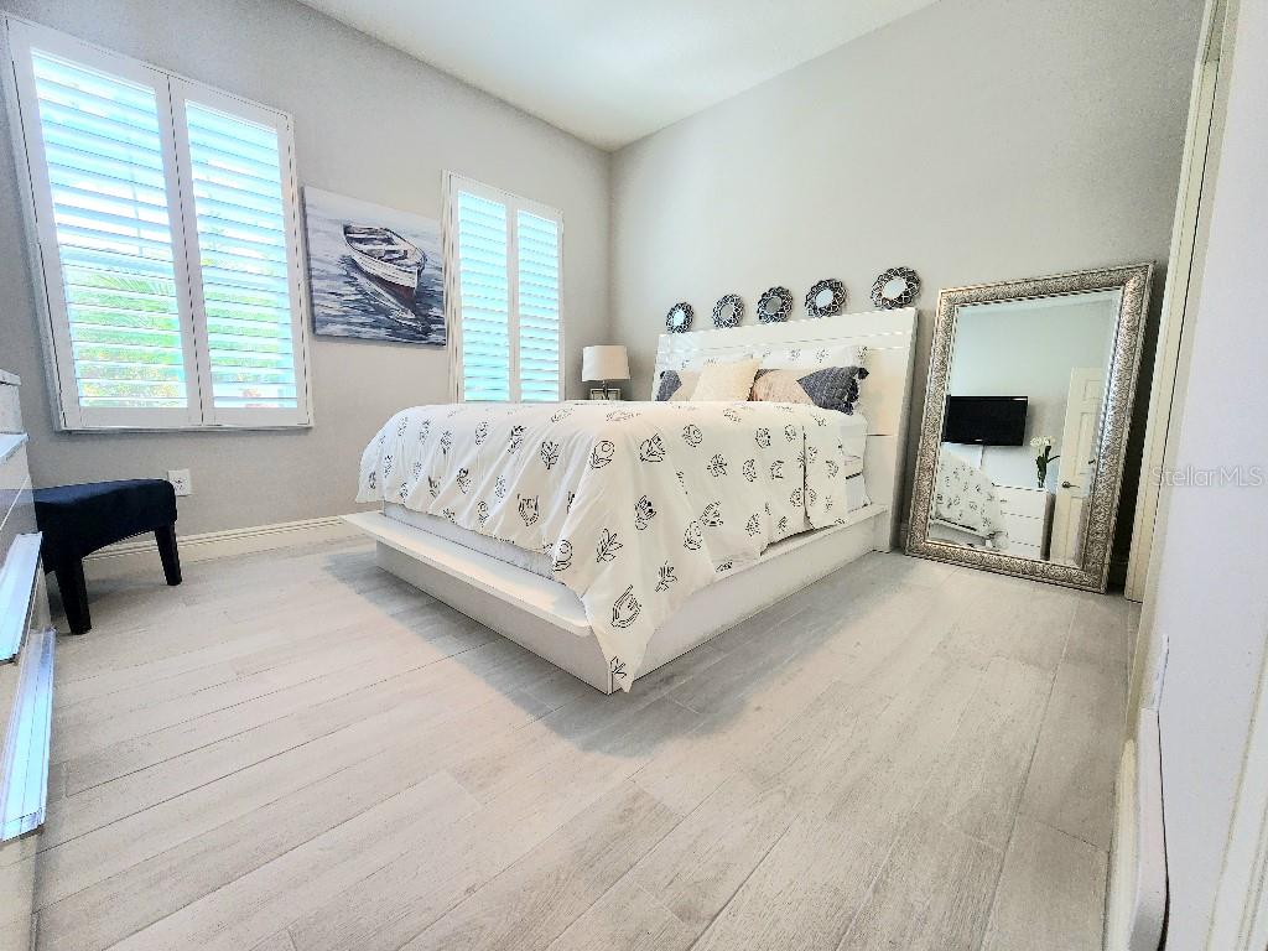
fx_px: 476
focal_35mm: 13
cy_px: 476
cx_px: 634
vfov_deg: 89.9
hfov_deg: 106.2
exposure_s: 1/60.2
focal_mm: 2.2
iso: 125
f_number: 2.2
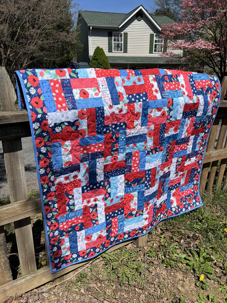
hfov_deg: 53.1
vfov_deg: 67.3
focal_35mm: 26
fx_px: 227
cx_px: 114
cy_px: 152
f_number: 1.5
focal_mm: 5.7
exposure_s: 1/6579
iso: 50
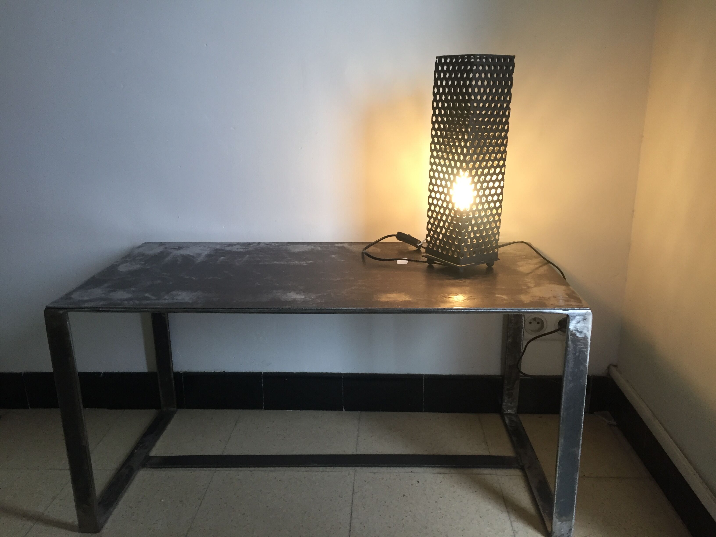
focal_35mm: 29
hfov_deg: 61.7
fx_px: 600
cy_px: 268
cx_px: 358
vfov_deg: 48.2
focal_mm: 4.15
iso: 125
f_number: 2.2
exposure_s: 1/33
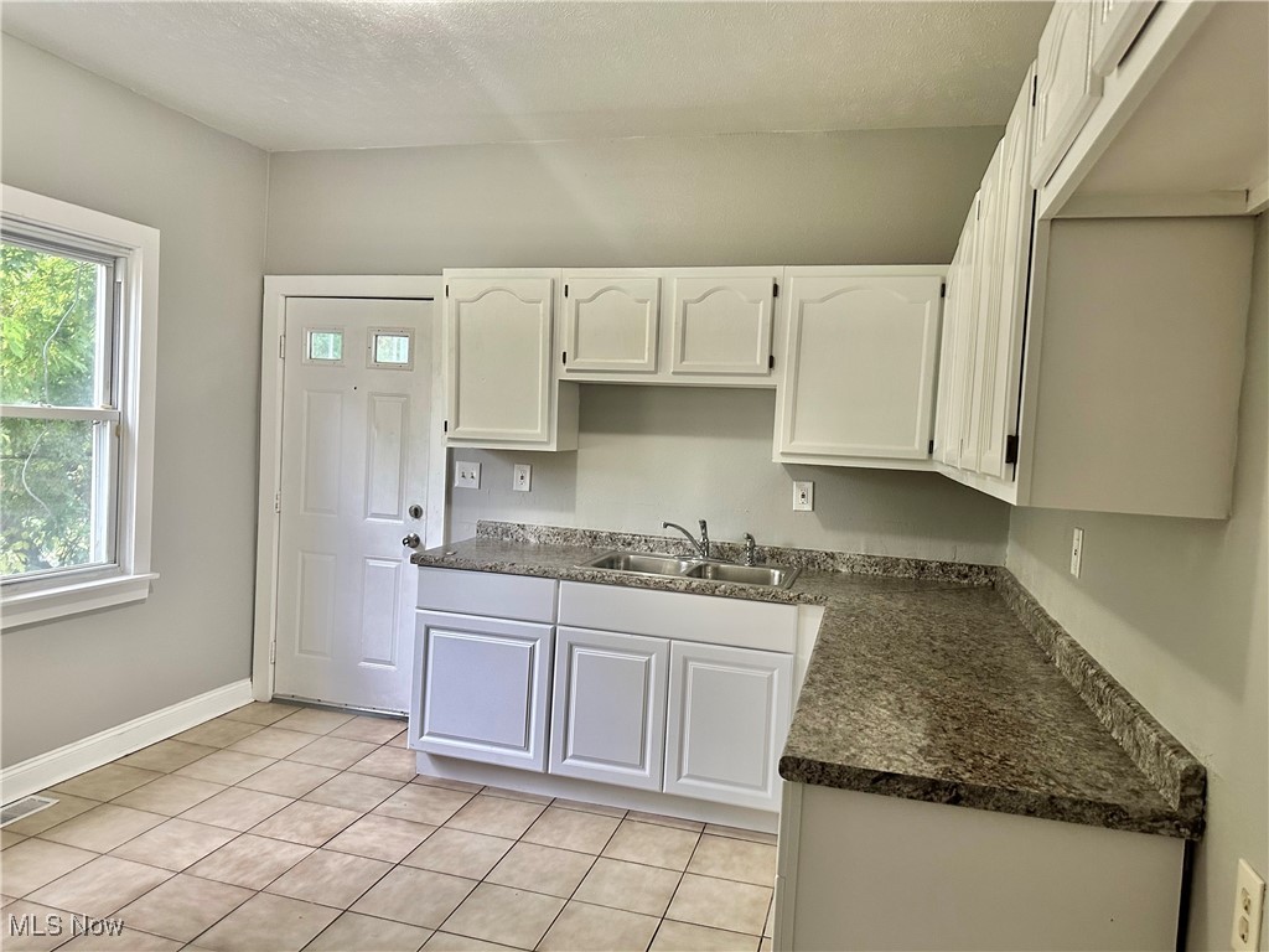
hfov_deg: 71.6
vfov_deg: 56.8
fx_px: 880
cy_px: 476
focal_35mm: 24
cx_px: 634
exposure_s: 1/60
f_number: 1.78
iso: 250
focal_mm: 6.86
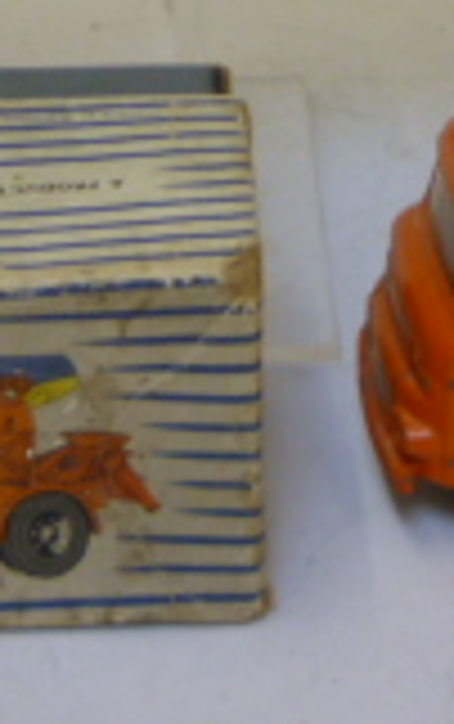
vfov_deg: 16.2
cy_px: -216
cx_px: 162
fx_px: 2409
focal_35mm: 122
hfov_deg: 10.8
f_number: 3.3
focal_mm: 5.2
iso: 100
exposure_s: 1/30
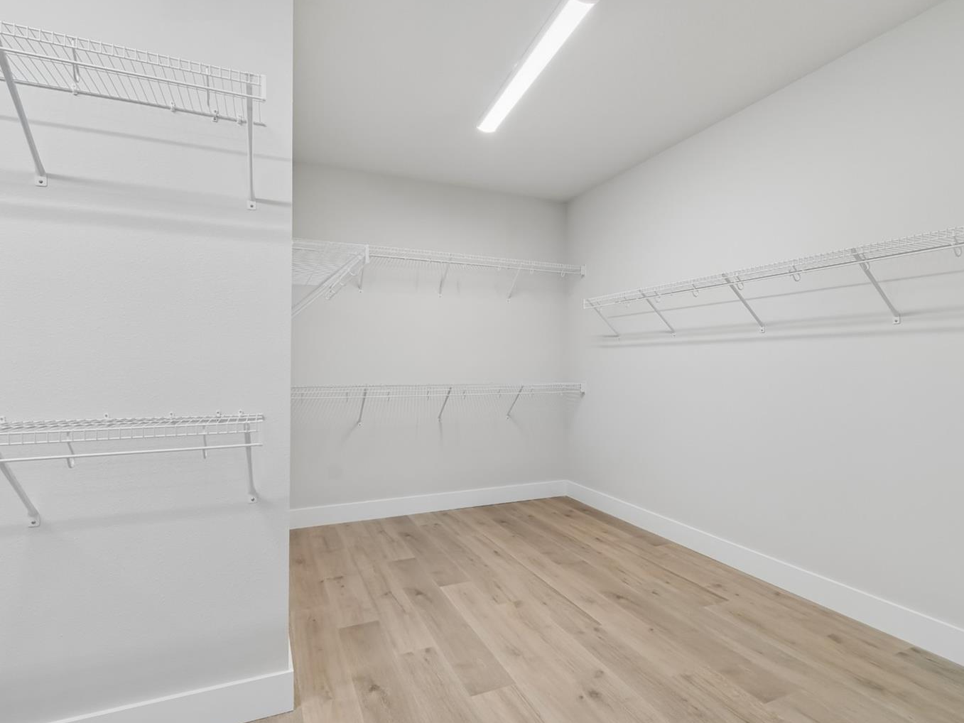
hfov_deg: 91.0
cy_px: 359
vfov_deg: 74.7
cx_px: 483
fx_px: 473
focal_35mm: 17
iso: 100
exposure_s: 1/10
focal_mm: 10
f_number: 7.1
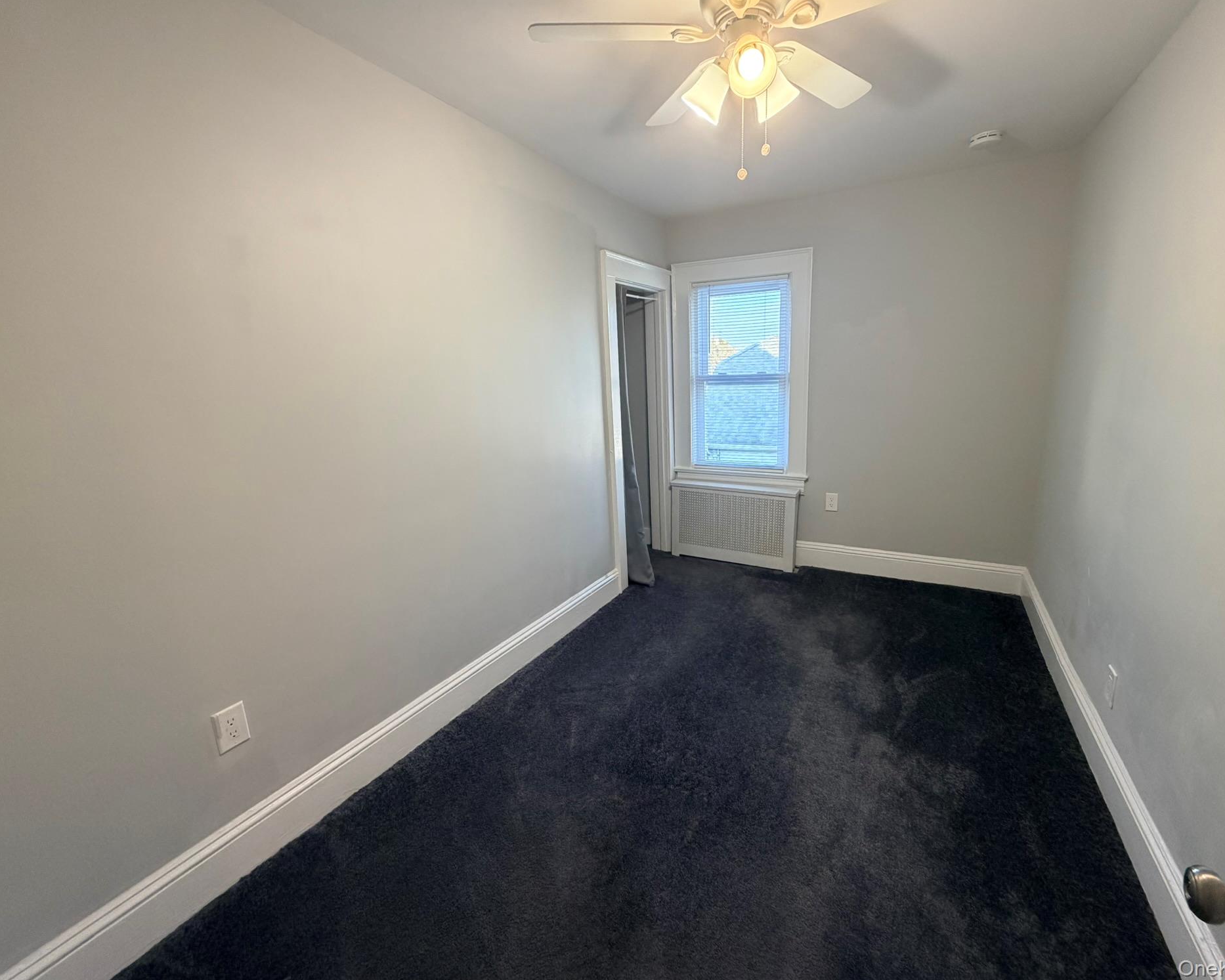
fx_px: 544
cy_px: 480
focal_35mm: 15
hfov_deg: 96.7
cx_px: 639
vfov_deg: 84.0
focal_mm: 2.22
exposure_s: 1/120
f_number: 2.2
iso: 320
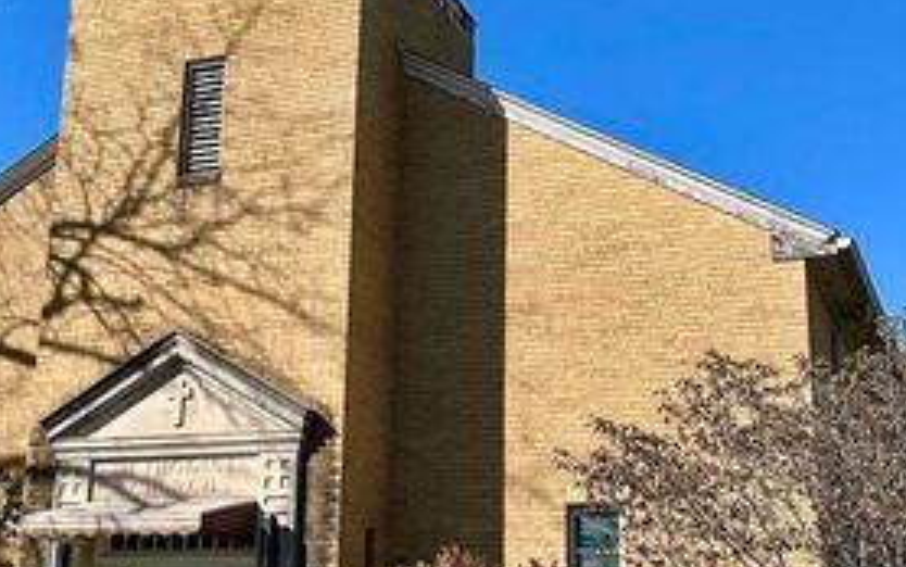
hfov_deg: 33.3
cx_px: 332
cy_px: 266
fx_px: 1507
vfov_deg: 21.3
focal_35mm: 61
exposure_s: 1/3356
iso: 80
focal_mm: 6.86
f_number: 1.78
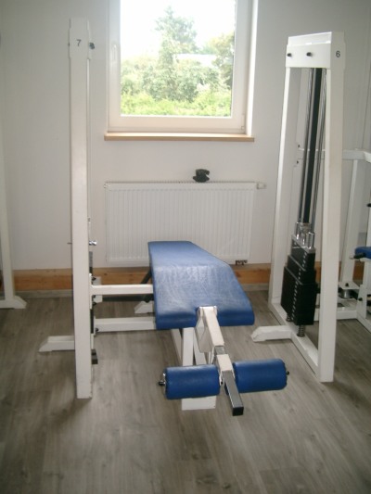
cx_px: 186
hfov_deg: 38.7
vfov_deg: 50.1
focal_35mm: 37
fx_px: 529
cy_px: 247
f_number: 2.6
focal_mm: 7.6
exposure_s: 1/60
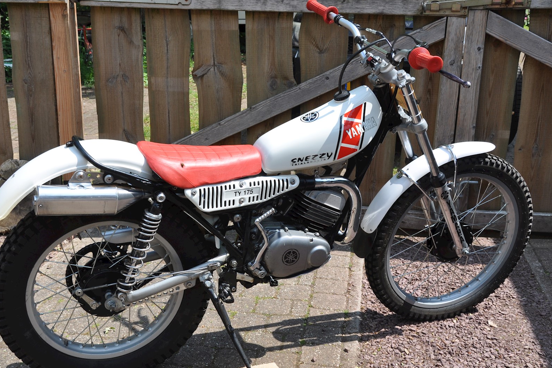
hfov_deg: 43.0
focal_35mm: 46
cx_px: 249
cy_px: 211
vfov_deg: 29.4
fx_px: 699
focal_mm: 25
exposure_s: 1/320
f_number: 9
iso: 200
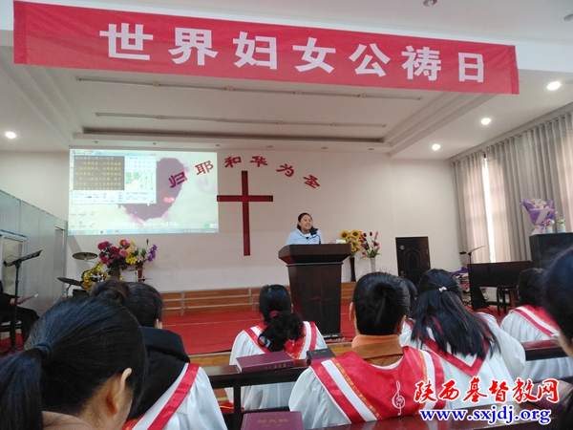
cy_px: 215
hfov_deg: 67.3
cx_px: 286
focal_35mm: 26
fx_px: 430
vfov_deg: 53.1
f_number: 2.2
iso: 640
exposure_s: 1/33
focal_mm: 3.82
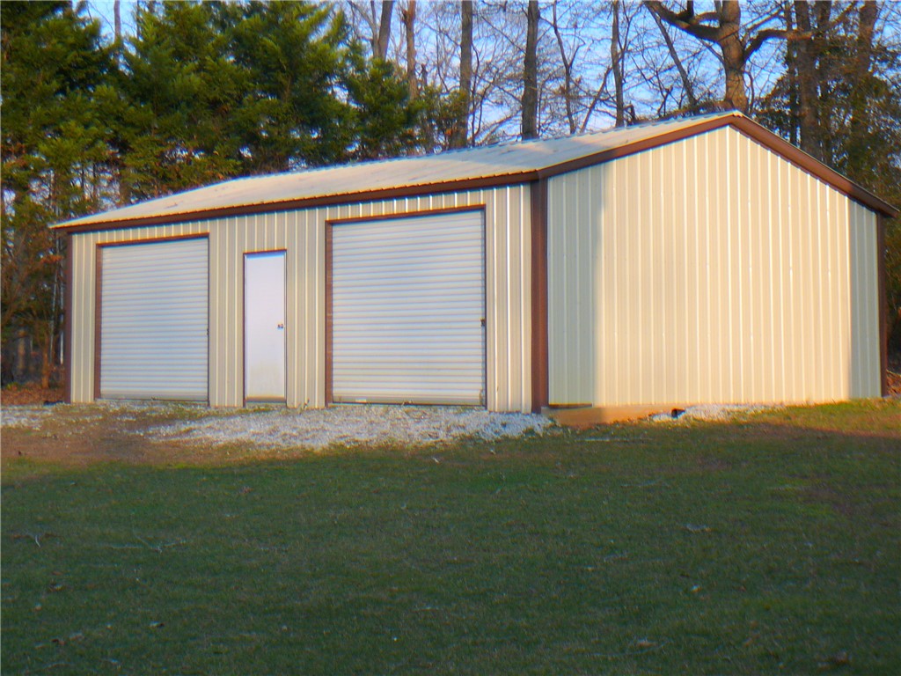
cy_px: 338
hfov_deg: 29.8
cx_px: 450
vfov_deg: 22.6
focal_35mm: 65
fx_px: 1692
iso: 80
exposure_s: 1/250
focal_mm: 9.7
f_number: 3.6
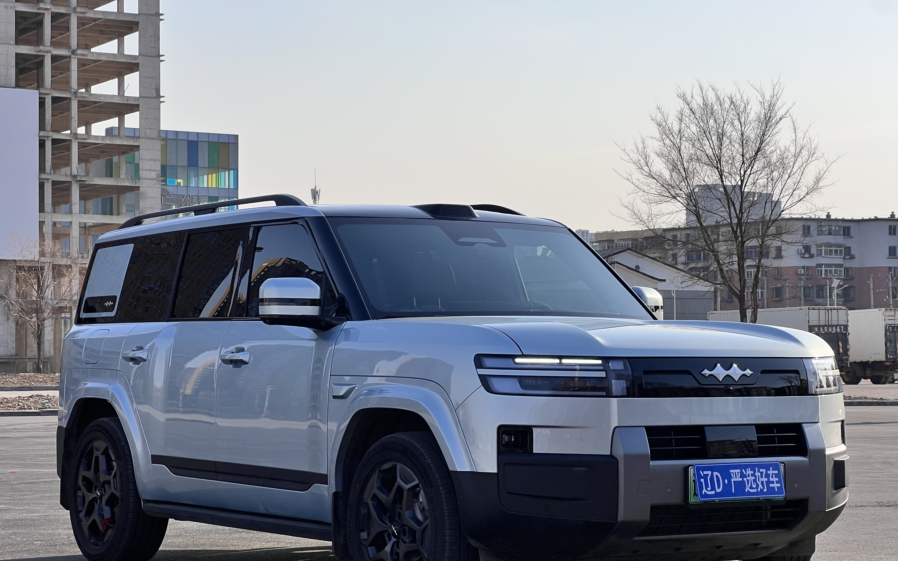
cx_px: 449
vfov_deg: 15.9
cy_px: 334
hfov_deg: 25.2
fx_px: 2007
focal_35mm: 82
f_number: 2.8
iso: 32
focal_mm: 9
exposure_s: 1/1054
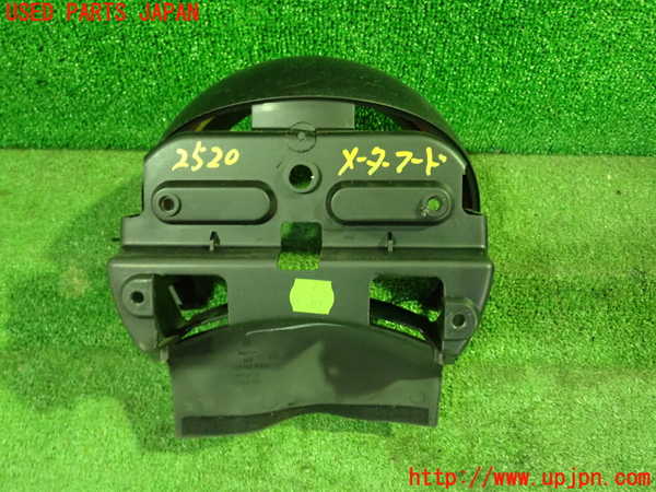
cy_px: 246
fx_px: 606
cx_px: 328
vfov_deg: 44.2
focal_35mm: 32
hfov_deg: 56.8
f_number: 2.4
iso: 1250
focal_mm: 5.87
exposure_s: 1/30
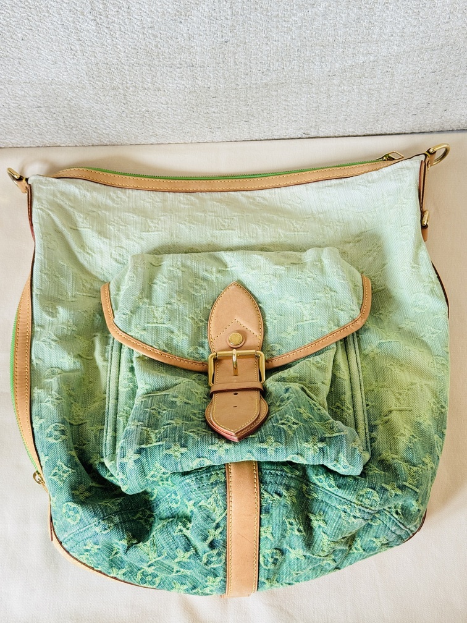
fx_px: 863
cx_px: 234
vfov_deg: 39.7
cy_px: 312
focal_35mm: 48
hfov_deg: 30.3
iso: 80
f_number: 1.78
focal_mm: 6.76
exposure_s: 1/100
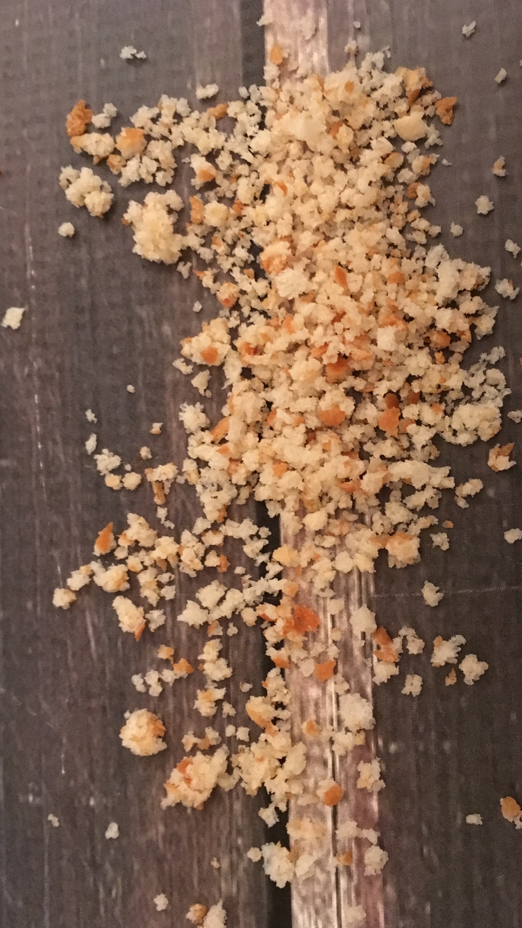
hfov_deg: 36.6
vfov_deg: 61.0
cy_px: 462
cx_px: 306
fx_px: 788
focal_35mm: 32
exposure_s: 1/15
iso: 400
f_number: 2.2
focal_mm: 4.15
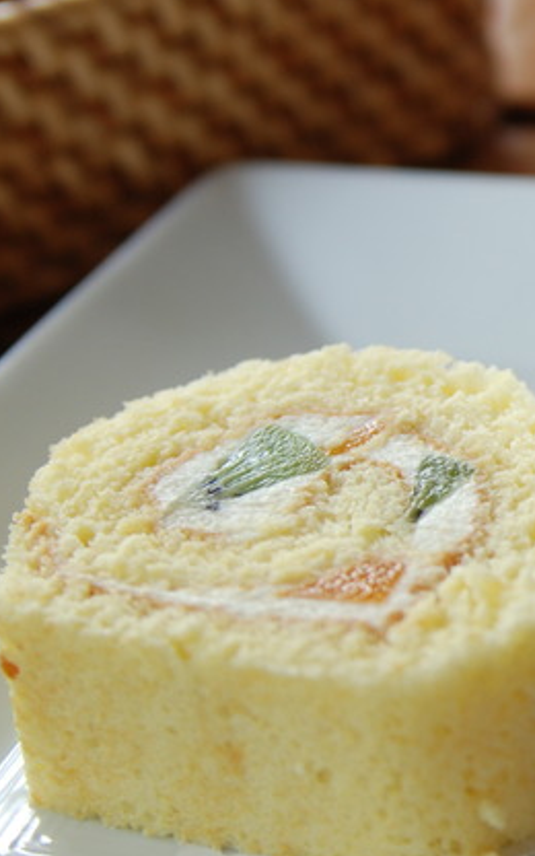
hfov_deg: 9.8
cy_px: 464
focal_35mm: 128
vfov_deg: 16.3
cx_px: 930
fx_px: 2986
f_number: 2.8
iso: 200
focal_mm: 34
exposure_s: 1/125
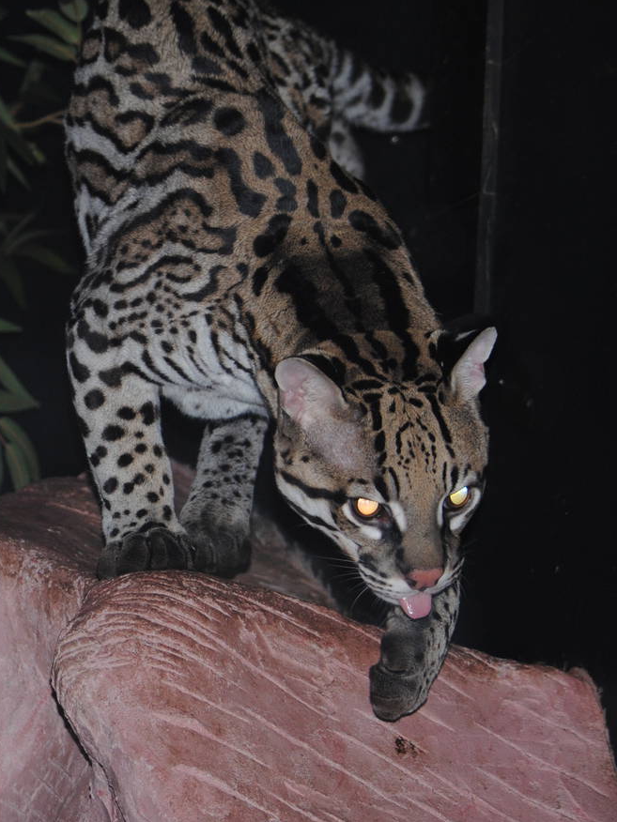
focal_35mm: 153
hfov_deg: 9.6
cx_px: -28
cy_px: 358
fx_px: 3636
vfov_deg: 12.9
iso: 200
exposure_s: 1/60
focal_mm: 58
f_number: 4.5
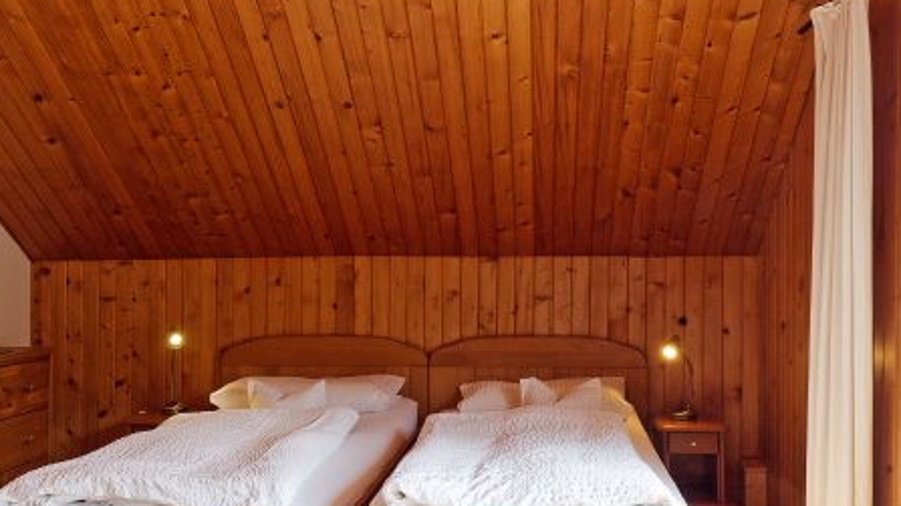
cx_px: 458
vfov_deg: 31.0
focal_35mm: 38
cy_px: 327
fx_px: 907
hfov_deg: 52.8
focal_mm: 9
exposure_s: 1/60
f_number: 5.6
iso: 500
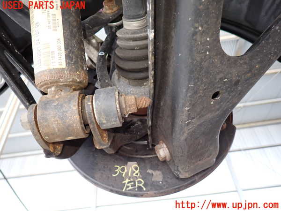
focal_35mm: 25
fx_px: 203
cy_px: 106
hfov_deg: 69.4
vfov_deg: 54.9
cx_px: 140
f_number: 2
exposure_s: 1/30
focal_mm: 4.5
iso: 250
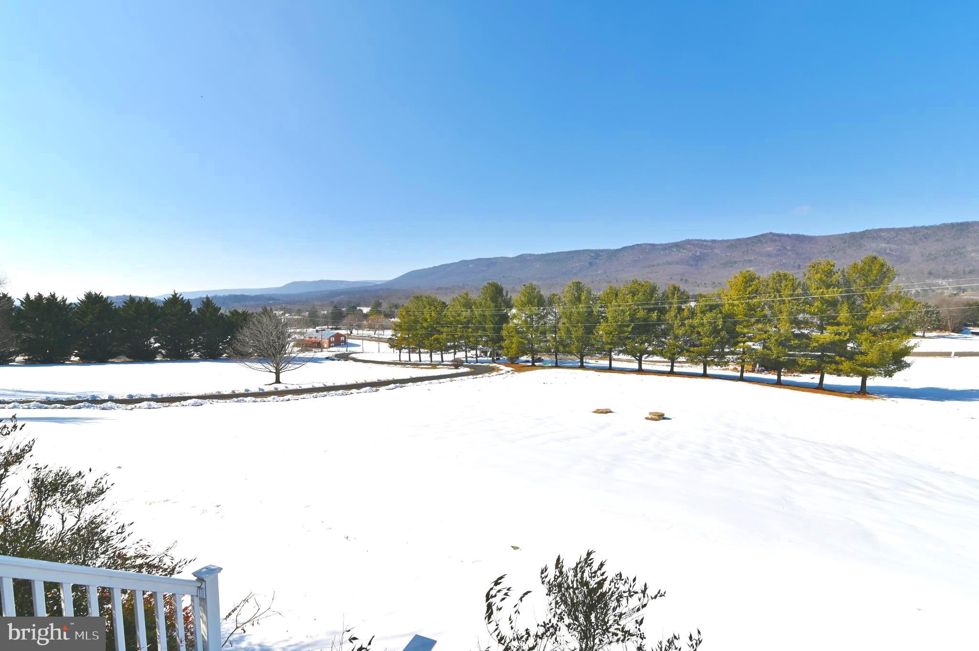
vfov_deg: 73.7
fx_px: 435
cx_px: 490
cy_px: 326
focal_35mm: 16
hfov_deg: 96.8
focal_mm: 16
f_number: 9
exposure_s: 1/640
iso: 100
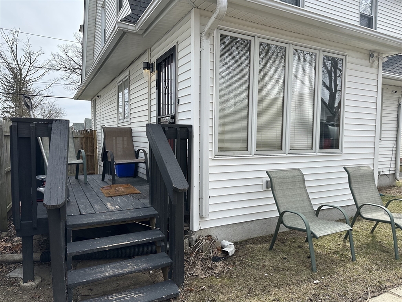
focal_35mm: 24
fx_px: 279
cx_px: 201
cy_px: 151
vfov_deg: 56.8
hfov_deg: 71.6
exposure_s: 1/2070
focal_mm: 6.86
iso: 80
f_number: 1.78
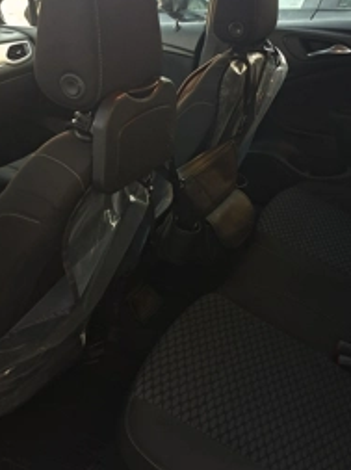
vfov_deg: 48.8
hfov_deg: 37.6
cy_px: 277
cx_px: 191
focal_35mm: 38
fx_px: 515
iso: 160
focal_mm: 5.23
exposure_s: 1/50
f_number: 1.8
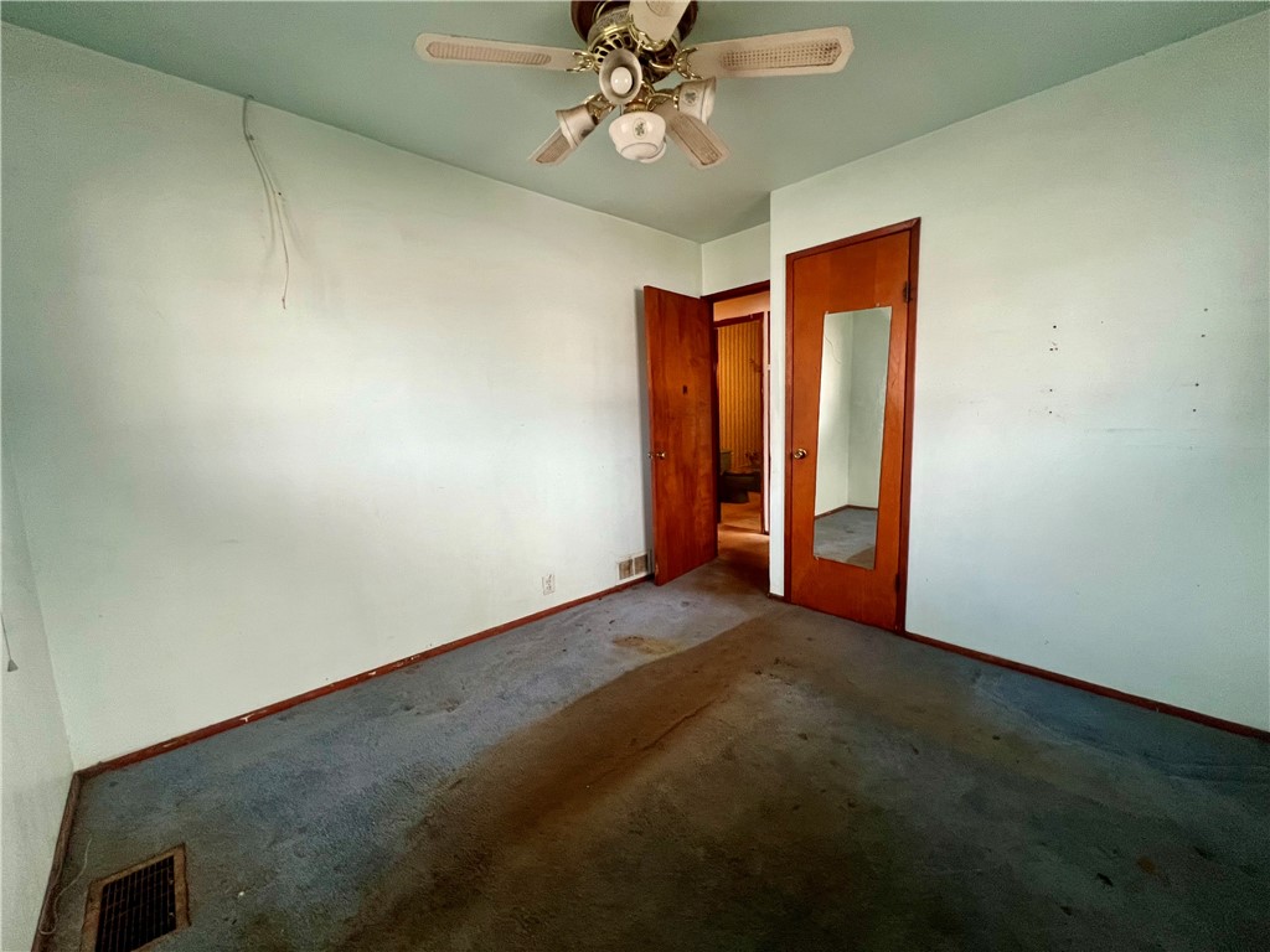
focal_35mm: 13
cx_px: 635
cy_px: 476
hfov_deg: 106.2
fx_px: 477
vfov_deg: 89.9
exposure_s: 1/81
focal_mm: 1.57
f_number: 1.8
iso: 250
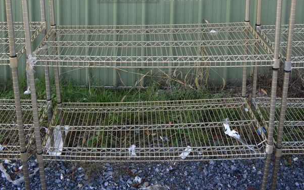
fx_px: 348
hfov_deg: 47.2
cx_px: 154
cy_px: -23
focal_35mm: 42
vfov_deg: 27.7
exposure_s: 1/250
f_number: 5.6
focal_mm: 18
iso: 320
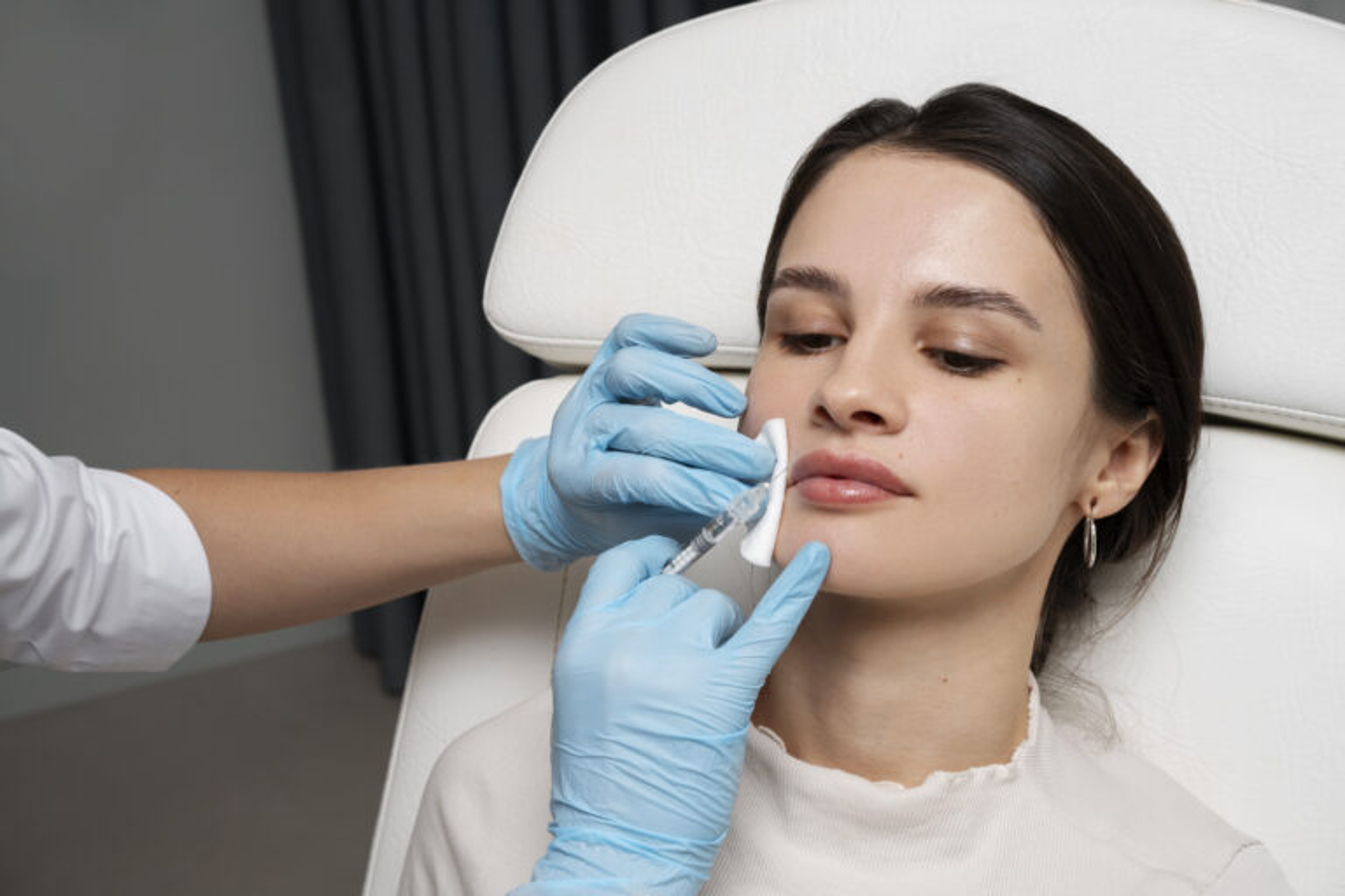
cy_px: 448
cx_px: 672
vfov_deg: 24.6
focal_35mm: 55
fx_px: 2055
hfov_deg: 36.2
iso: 500
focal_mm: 55
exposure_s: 1/125
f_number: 8
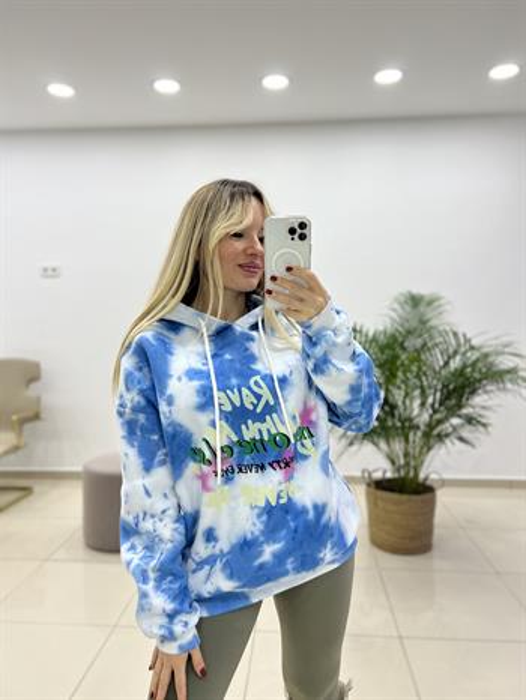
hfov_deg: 53.1
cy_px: 350
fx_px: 526
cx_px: 263
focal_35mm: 26
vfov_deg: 67.3
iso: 100
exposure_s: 1/100
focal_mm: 5.7
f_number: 1.5
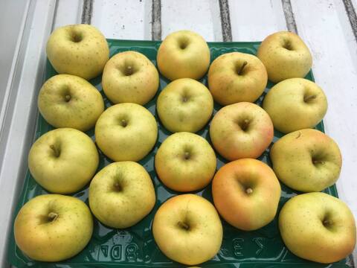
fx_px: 299
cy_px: 134
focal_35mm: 29
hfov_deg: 61.7
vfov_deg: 48.2
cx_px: 178
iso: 25
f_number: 2.2
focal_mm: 4.15
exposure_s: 1/610
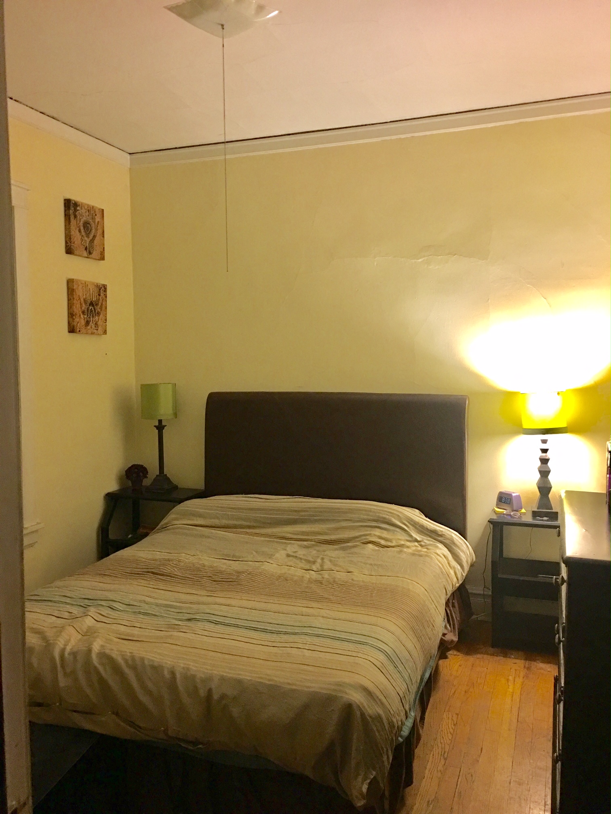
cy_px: 407
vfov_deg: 61.7
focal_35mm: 29
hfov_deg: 48.2
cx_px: 306
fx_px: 682
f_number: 2.2
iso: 64
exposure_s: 1/4
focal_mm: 4.15
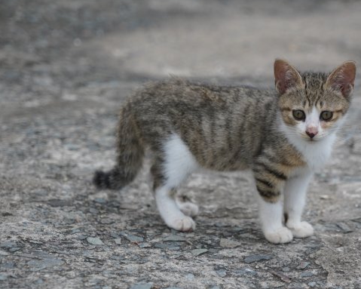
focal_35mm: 163
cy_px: 147
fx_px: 1741
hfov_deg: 11.8
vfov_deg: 9.5
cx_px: 230
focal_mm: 136
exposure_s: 1/160
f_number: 6.3
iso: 1250
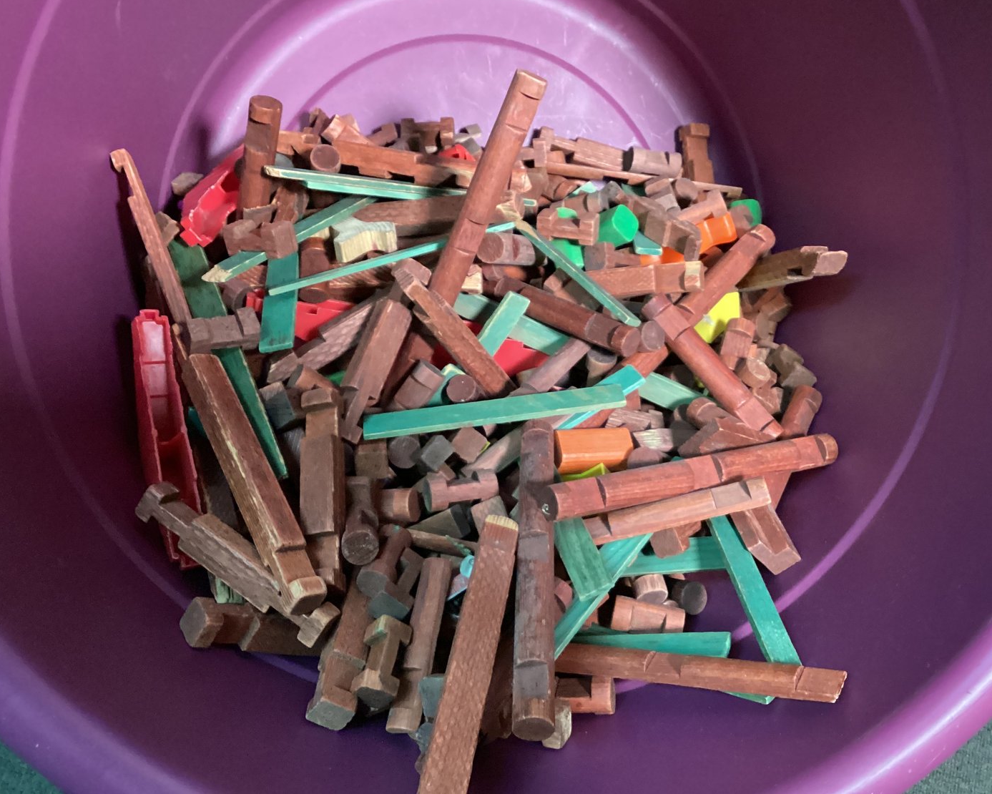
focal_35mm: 33
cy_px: 389
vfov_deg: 44.6
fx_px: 969
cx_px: 527
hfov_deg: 54.2
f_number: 2.4
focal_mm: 3.3
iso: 640
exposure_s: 1/24
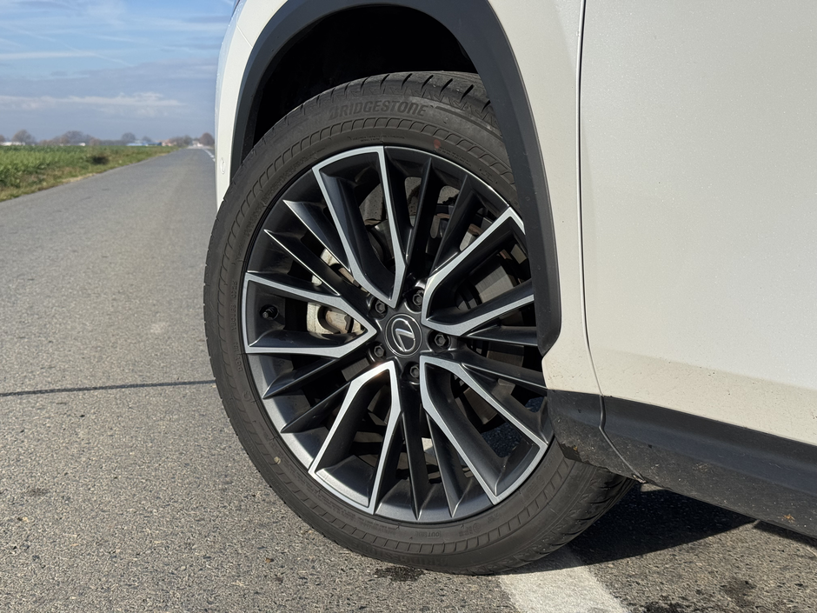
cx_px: 408
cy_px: 306
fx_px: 1133
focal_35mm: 48
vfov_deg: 30.3
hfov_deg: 39.7
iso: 80
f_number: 1.78
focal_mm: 6.76
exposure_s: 1/7092
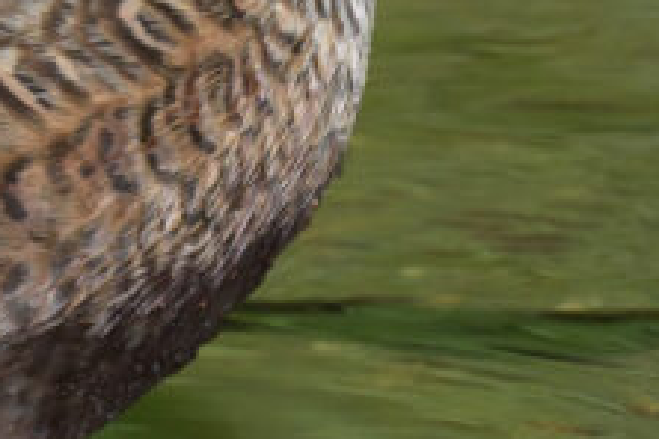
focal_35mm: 6474
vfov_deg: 0.2
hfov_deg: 0.3
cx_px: 246
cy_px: -243
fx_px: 118501
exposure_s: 1/1000
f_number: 11
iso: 800
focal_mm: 800
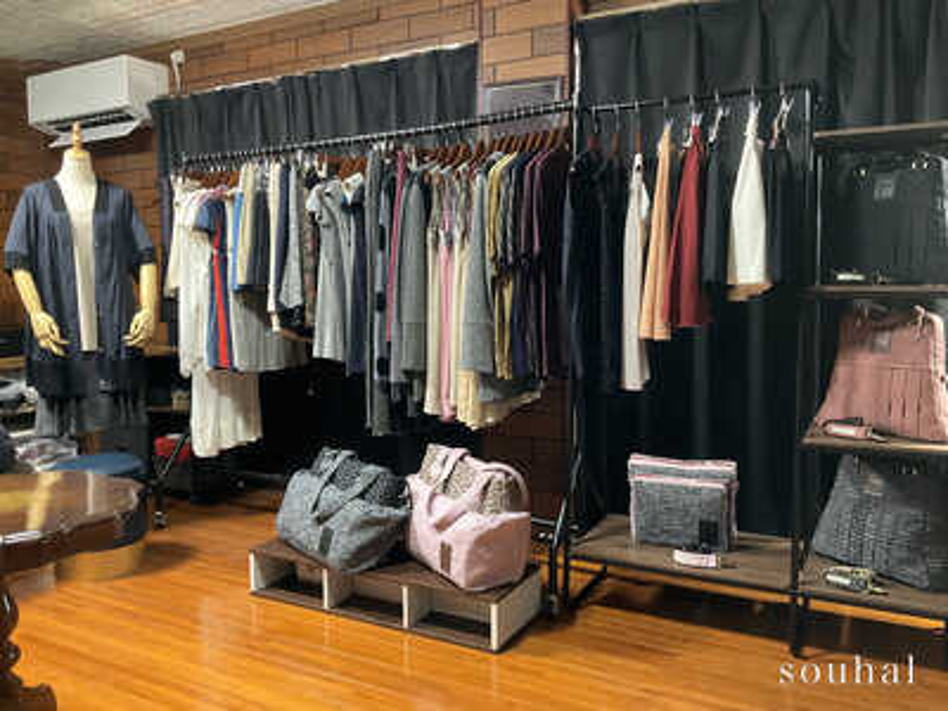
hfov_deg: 61.7
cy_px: 356
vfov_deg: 48.2
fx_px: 794
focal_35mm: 29
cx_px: 474
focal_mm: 3
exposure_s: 1/33
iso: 320
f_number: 1.8
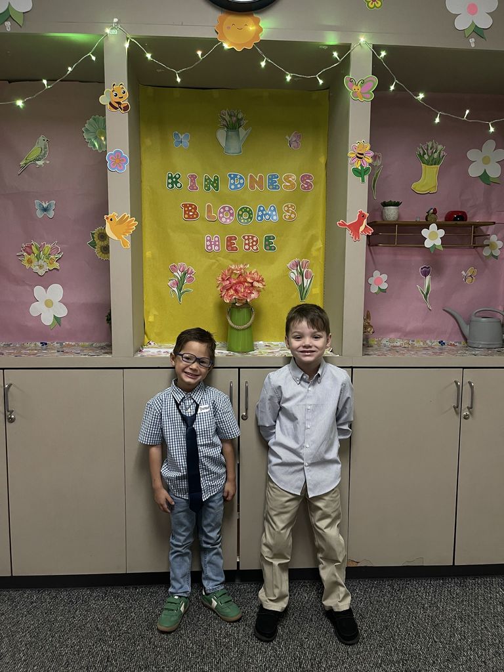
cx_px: 252
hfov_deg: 54.9
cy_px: 336
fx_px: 485
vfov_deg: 69.4
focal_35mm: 25
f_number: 1.6
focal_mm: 5.1
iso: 250
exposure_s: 1/60
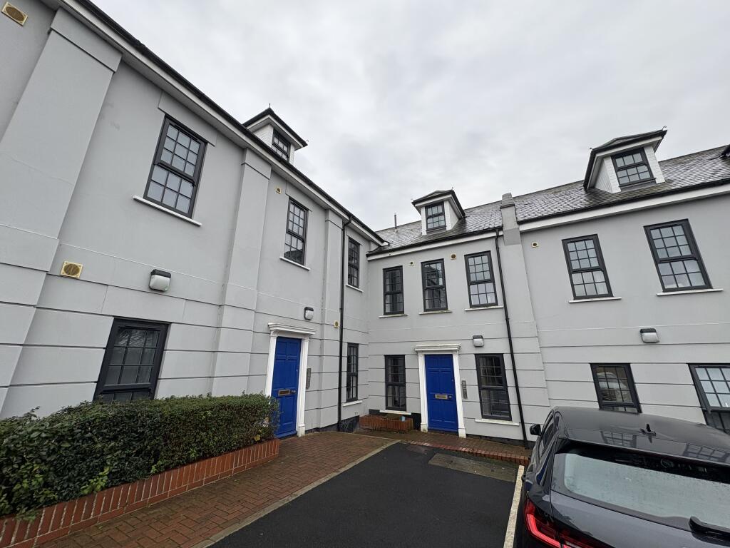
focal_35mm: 14
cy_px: 274
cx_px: 365
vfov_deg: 85.7
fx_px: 295
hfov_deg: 102.1
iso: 40
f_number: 2.2
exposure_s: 1/280
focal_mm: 2.22
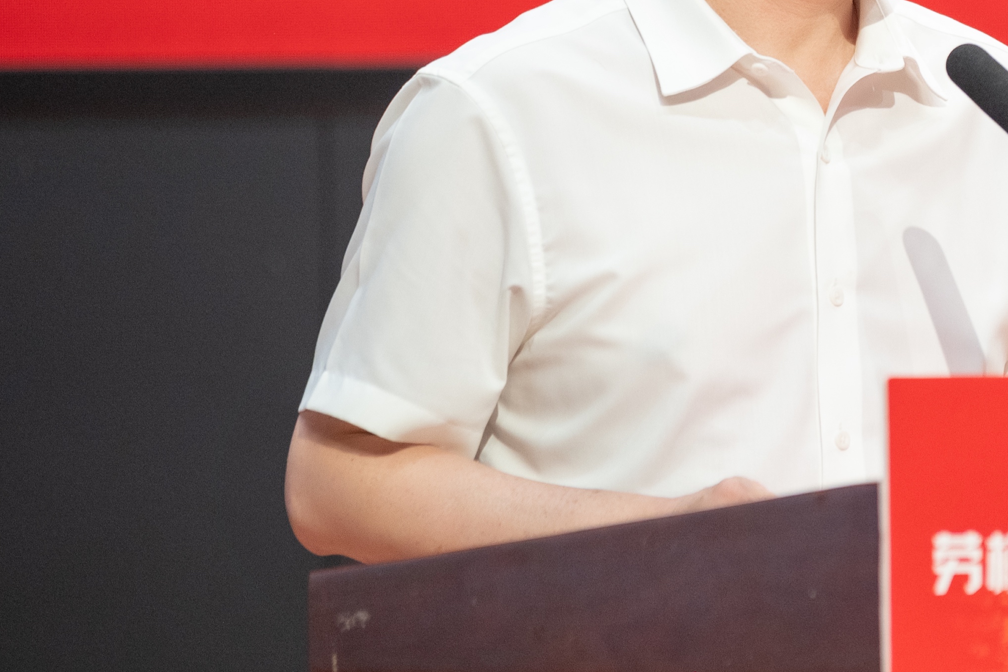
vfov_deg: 3.0
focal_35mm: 458
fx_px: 12823
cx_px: 1283
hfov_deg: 4.5
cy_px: -4
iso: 250
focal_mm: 150
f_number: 2.8
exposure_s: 1/200
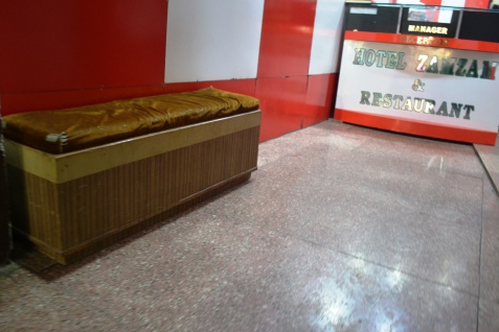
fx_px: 388
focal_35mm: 28
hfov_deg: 65.5
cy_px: 170
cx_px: 244
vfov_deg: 46.4
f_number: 3.5
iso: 1100
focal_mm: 18
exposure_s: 1/15
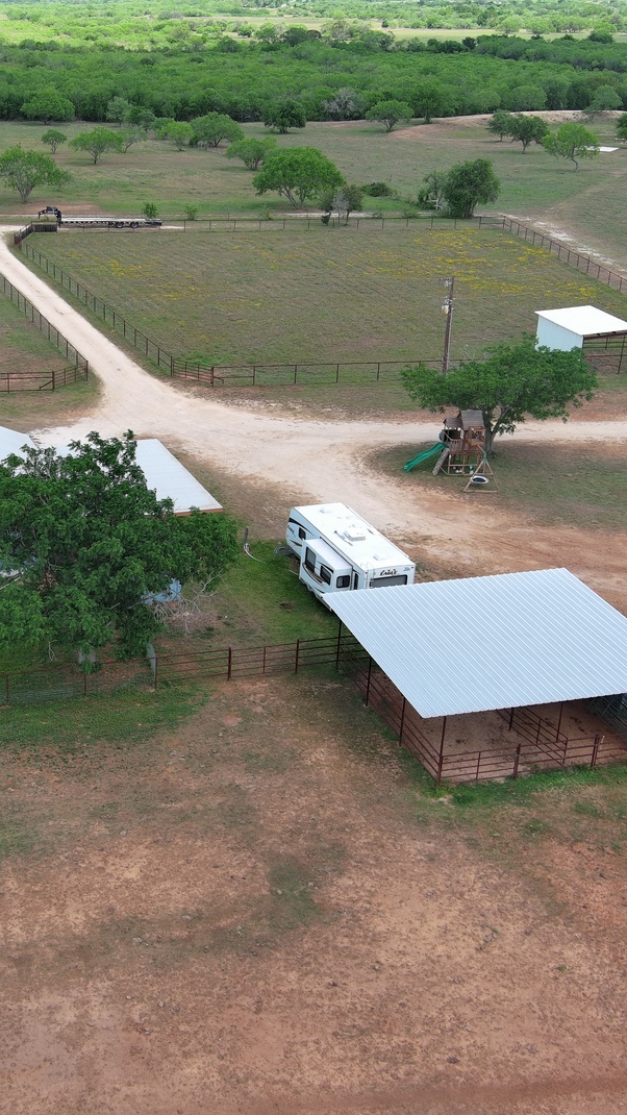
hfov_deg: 25.3
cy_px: 553
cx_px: 89
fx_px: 1359
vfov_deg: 44.6
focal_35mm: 46
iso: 100
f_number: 2.8
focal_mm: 10.57
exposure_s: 1/620
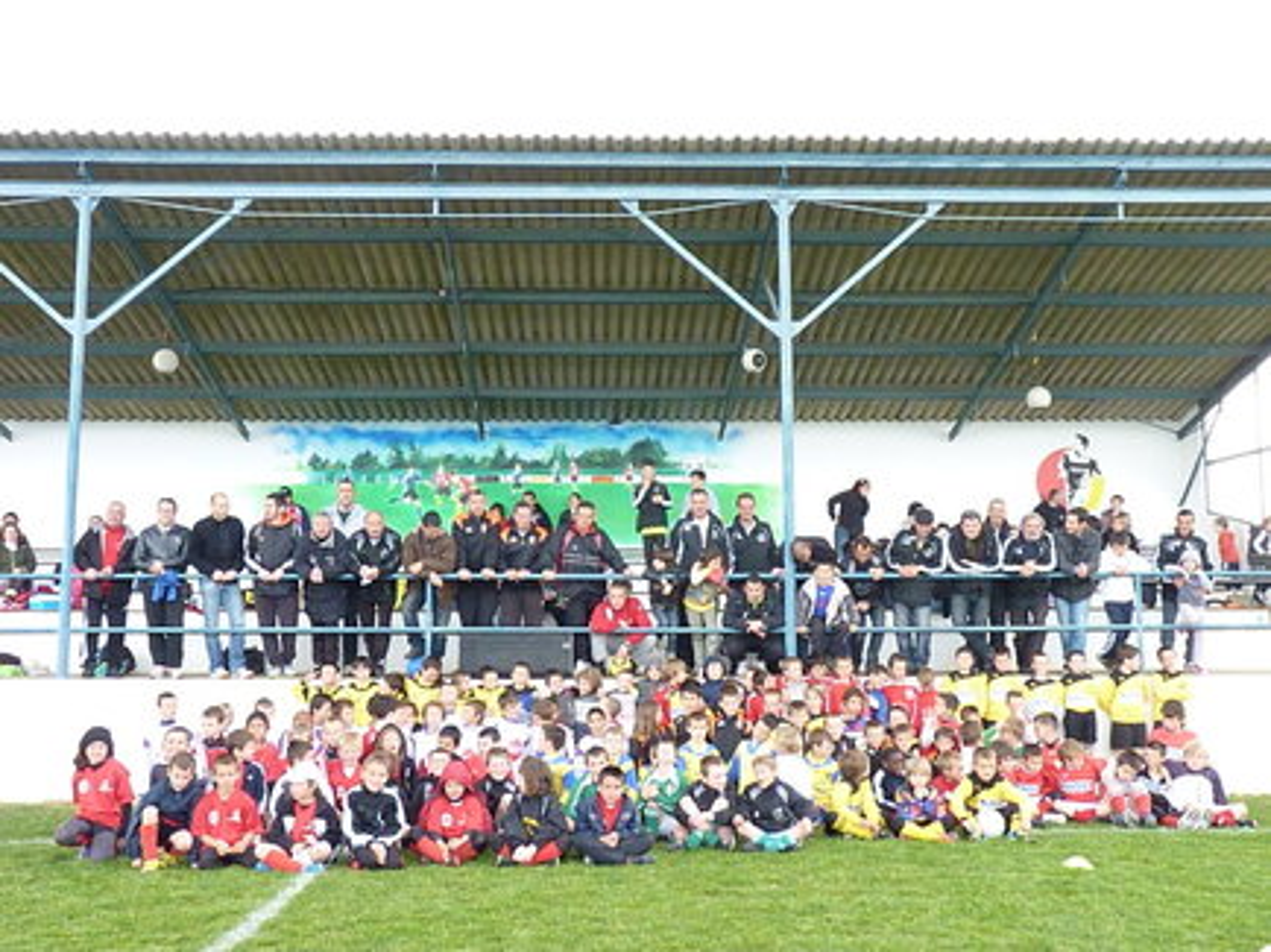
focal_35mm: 37
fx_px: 1358
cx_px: 636
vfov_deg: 38.6
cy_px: 476
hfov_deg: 50.2
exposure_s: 1/250
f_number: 5
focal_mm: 6.6
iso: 800
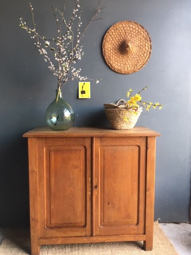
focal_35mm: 29
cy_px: 128
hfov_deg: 48.2
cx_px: 96
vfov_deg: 61.7
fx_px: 213
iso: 80
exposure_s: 1/33
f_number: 2.2
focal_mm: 4.15
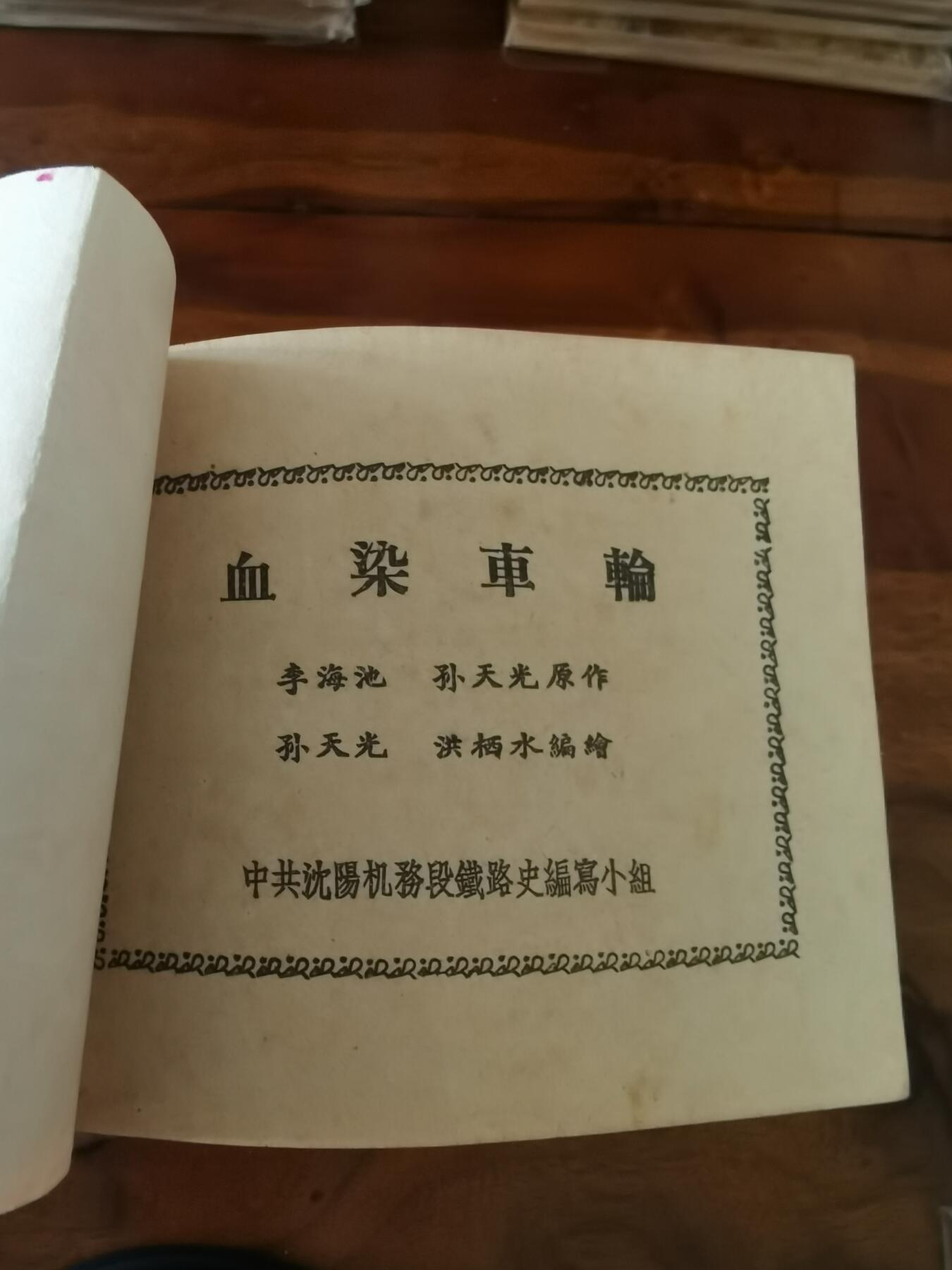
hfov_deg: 51.4
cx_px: 476
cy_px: 635
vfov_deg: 65.3
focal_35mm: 27
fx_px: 990
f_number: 2.2
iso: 320
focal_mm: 2.26
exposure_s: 1/33.3
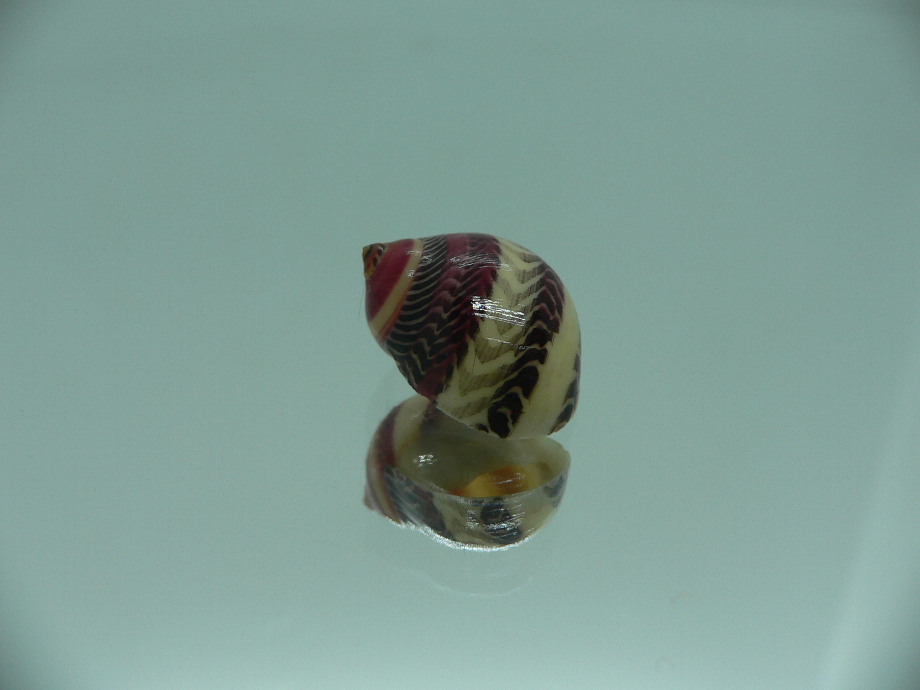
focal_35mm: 35
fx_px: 930
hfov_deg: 52.6
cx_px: 460
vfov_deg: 40.7
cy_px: 345
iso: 80
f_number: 2.8
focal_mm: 4.6
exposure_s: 1/80
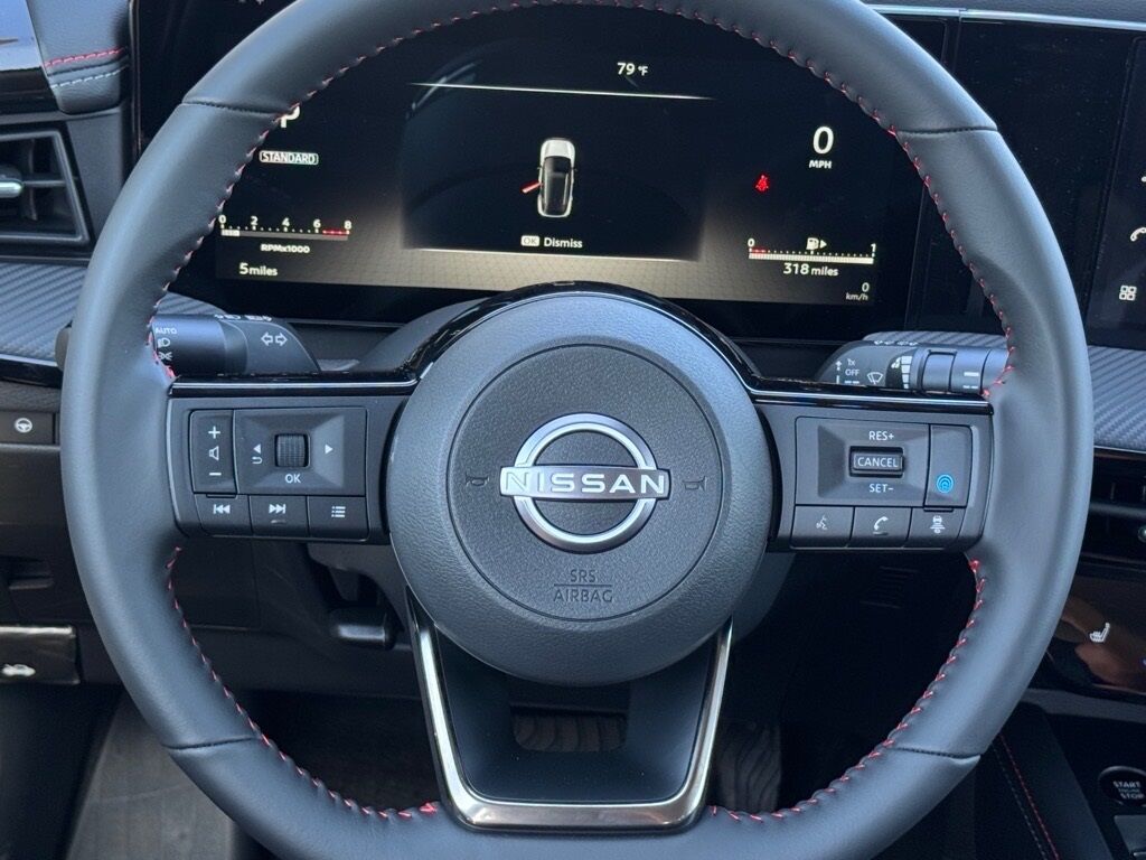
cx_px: 573
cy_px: 430
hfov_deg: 39.7
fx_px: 1589
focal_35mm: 48
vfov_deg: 30.3
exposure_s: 1/98
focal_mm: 6.76
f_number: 1.78
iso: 100
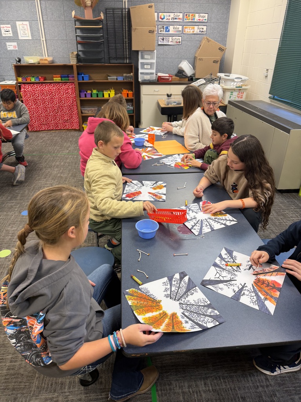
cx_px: 150
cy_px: 201
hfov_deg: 56.8
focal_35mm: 24
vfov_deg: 71.6
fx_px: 278
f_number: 1.78
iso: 125
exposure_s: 1/60
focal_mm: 6.76
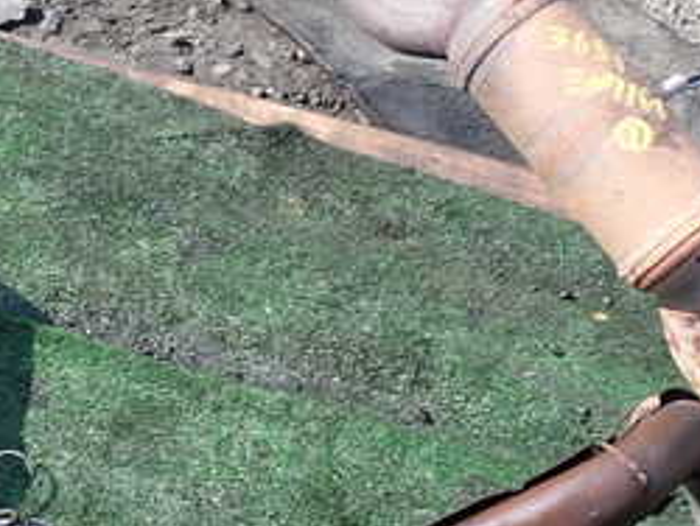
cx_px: 322
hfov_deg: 32.1
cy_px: 336
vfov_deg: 24.4
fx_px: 1214
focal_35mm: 60
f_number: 2.8
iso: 100
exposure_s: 1/500
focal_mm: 4.5
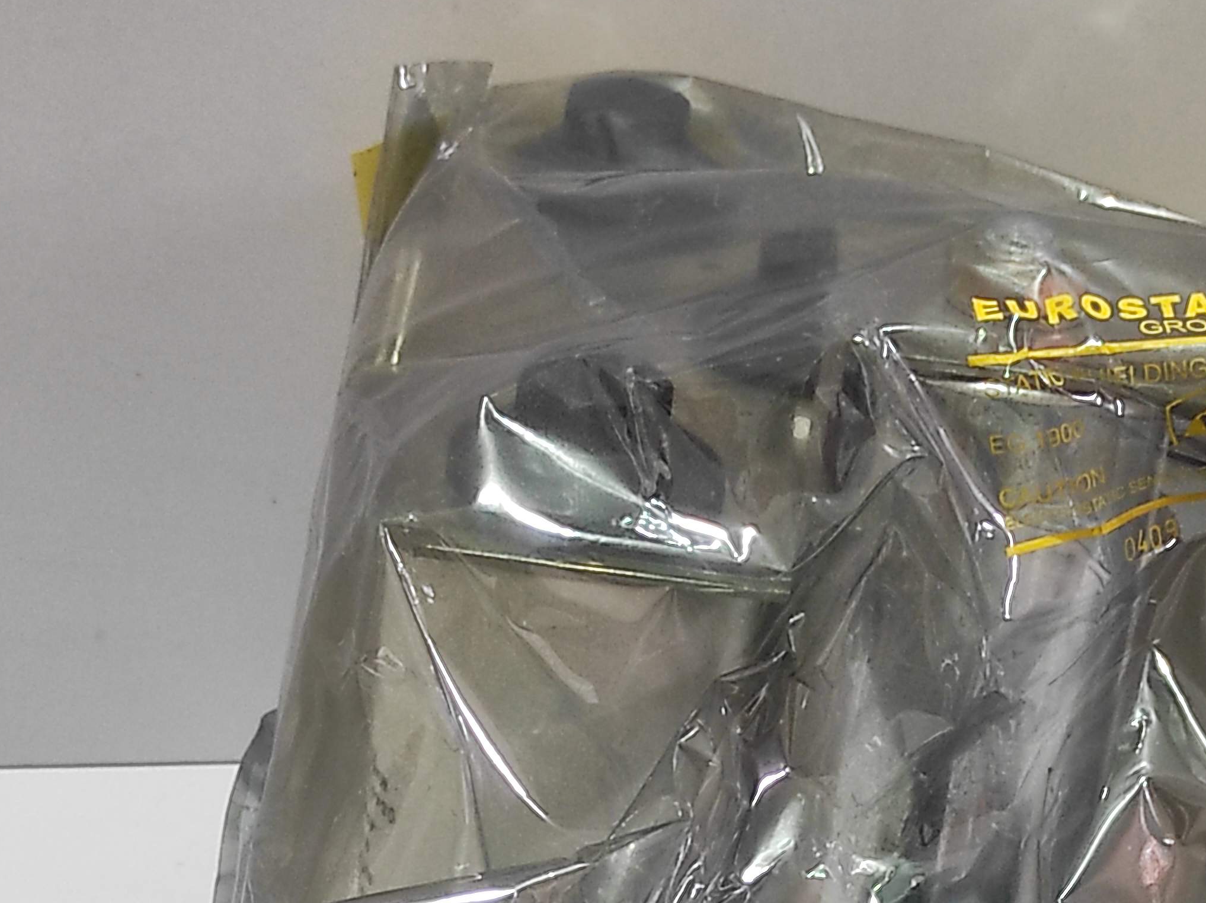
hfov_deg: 32.5
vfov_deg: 23.9
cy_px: 1003
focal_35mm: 57
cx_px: 1025
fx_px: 1984
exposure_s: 1/33
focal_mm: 5.43
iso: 744
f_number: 1.89
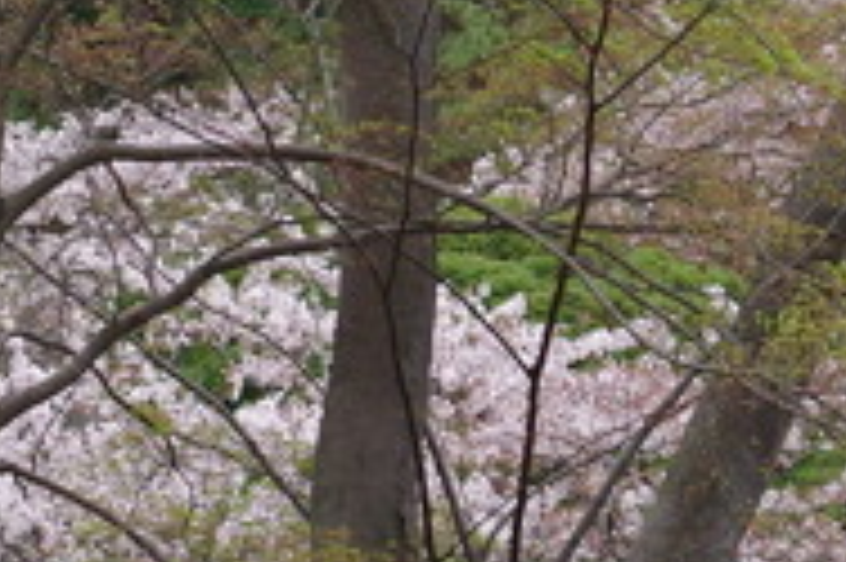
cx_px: 1476
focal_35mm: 283
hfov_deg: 7.1
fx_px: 6645
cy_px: -184
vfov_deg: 4.8
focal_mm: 35
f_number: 4
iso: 100
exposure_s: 1/160
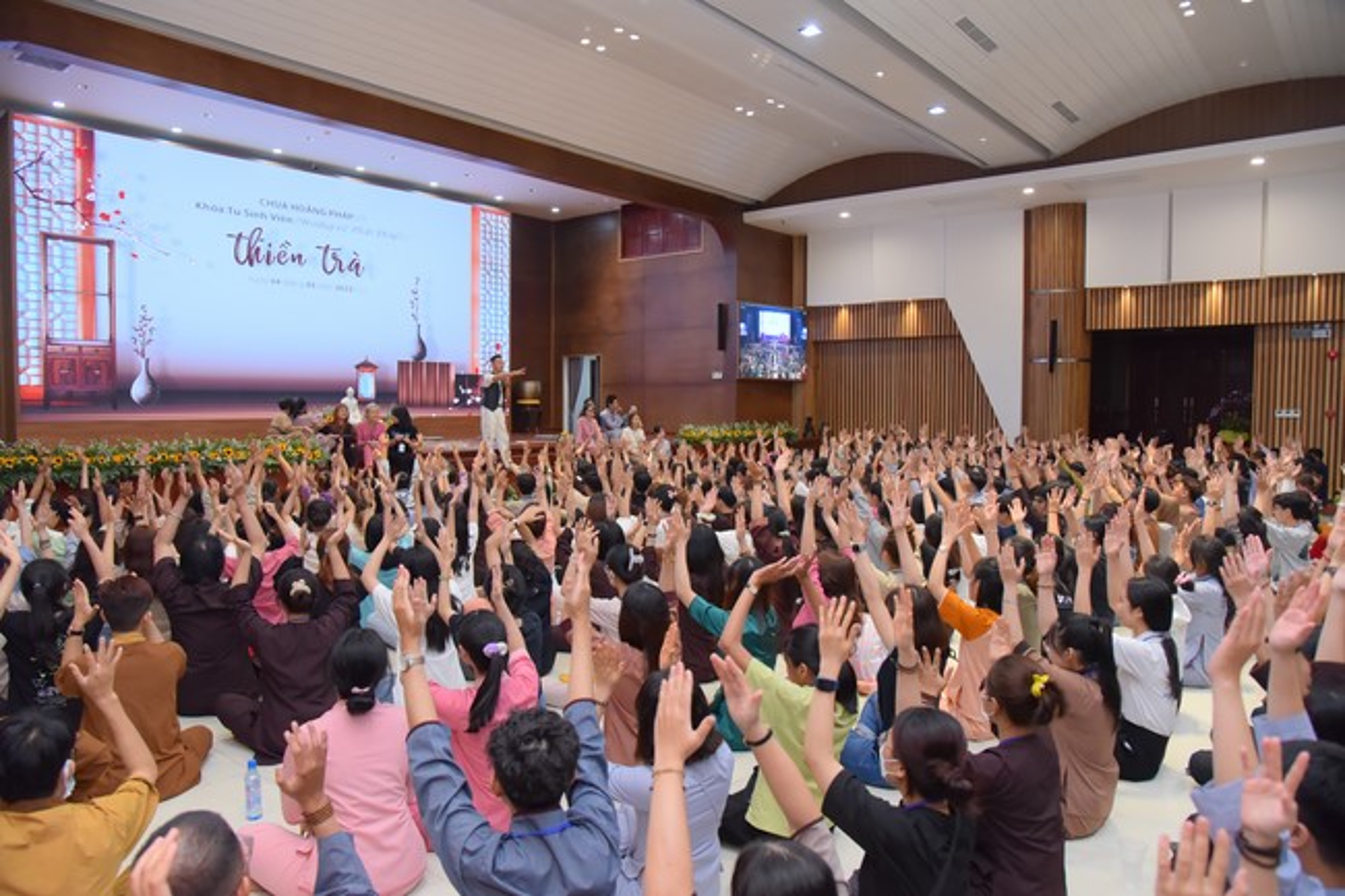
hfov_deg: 73.8
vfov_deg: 53.1
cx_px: 672
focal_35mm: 24
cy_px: 448
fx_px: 896
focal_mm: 24
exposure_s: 1/125
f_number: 5.6
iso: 1600
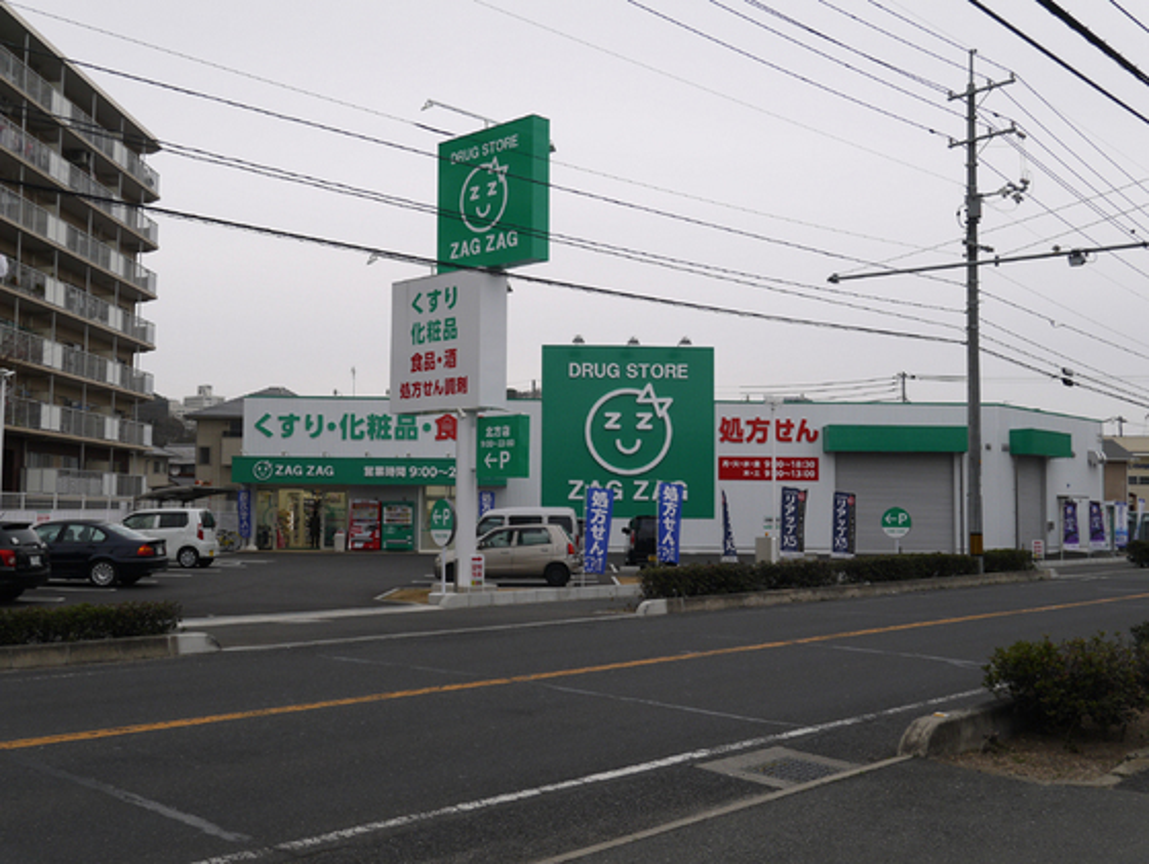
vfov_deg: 39.7
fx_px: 1196
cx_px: 574
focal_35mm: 36
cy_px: 432
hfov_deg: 51.3
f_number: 5
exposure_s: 1/125
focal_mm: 18
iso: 160
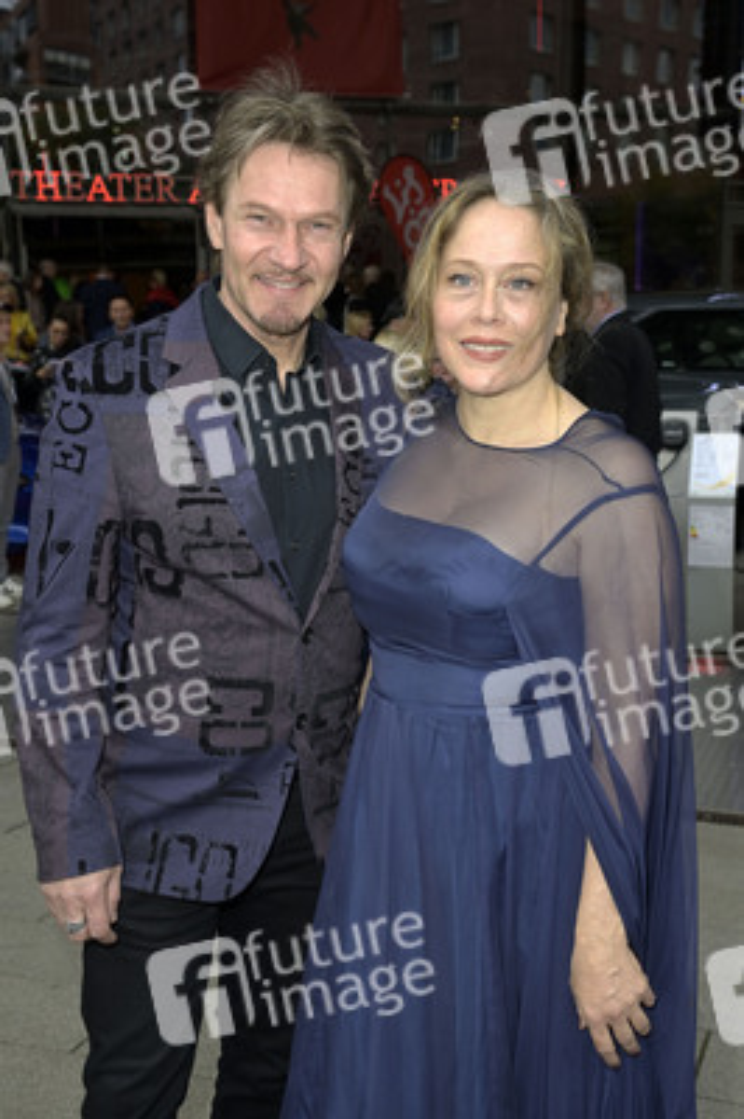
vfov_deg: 44.5
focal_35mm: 44
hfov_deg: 30.5
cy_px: 560
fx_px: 1366
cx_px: 372
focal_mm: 44
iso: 640
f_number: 6.3
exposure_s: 1/250
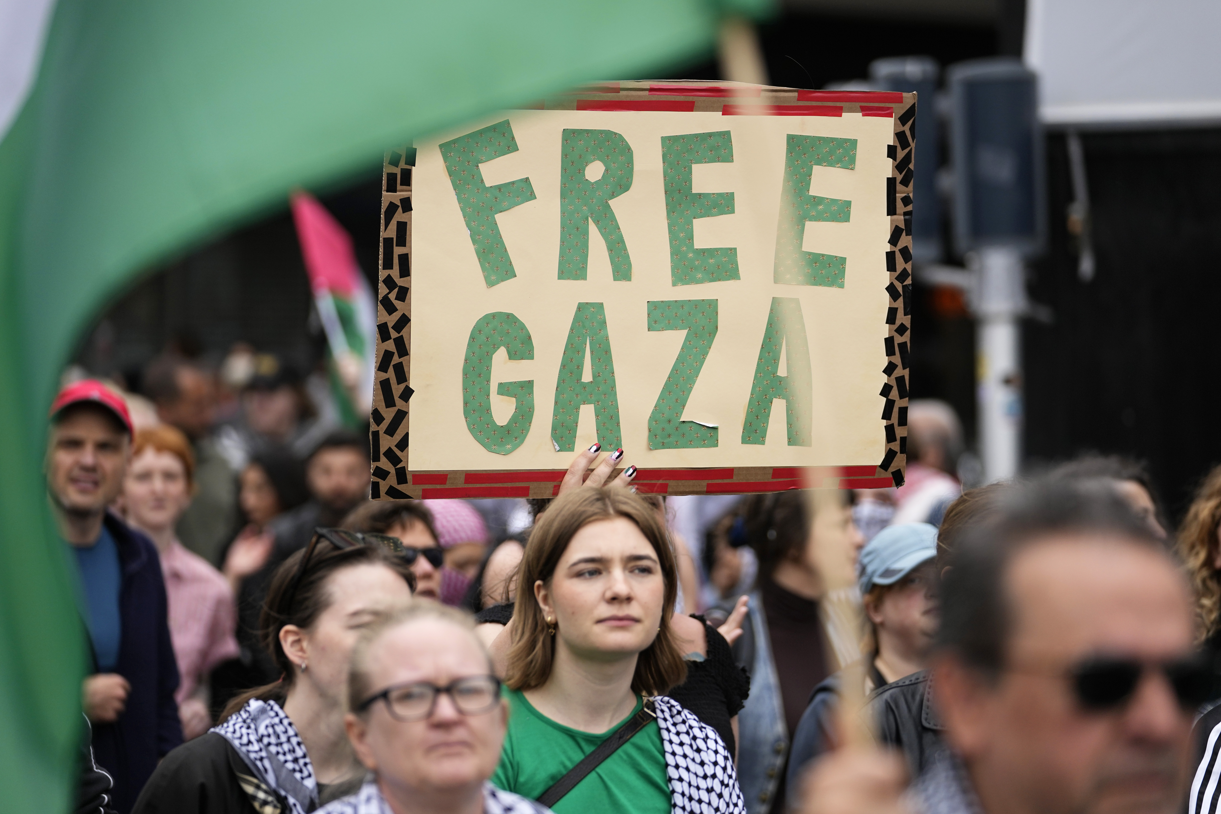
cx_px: 610
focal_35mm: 144
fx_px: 4884
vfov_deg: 9.5
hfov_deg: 14.3
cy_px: 407
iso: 400
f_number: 2.8
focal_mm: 144
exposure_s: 1/1250
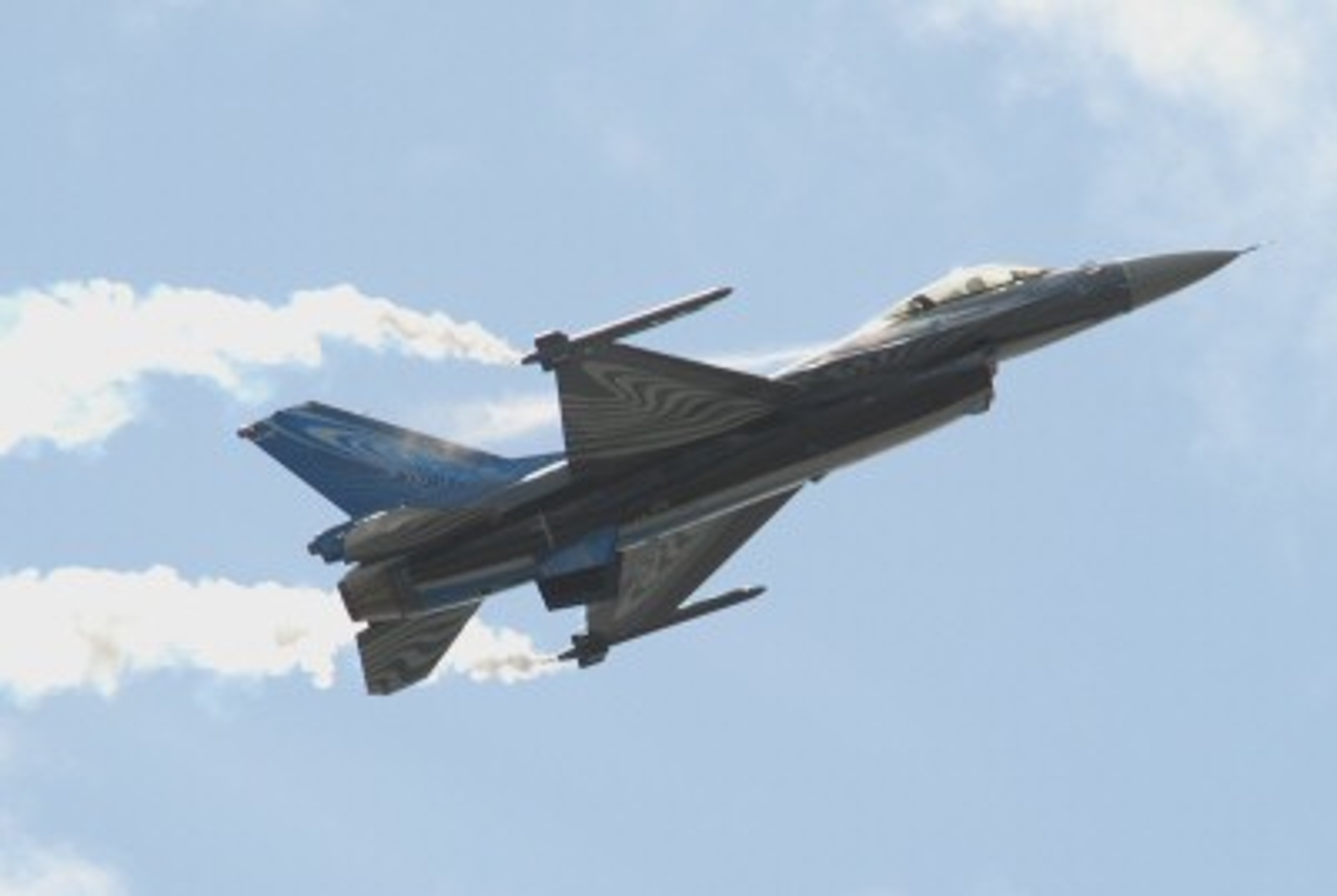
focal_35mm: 600
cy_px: 448
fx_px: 22316
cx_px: 668
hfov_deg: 3.4
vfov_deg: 2.3
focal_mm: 400
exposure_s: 1/750
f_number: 9.5
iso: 320
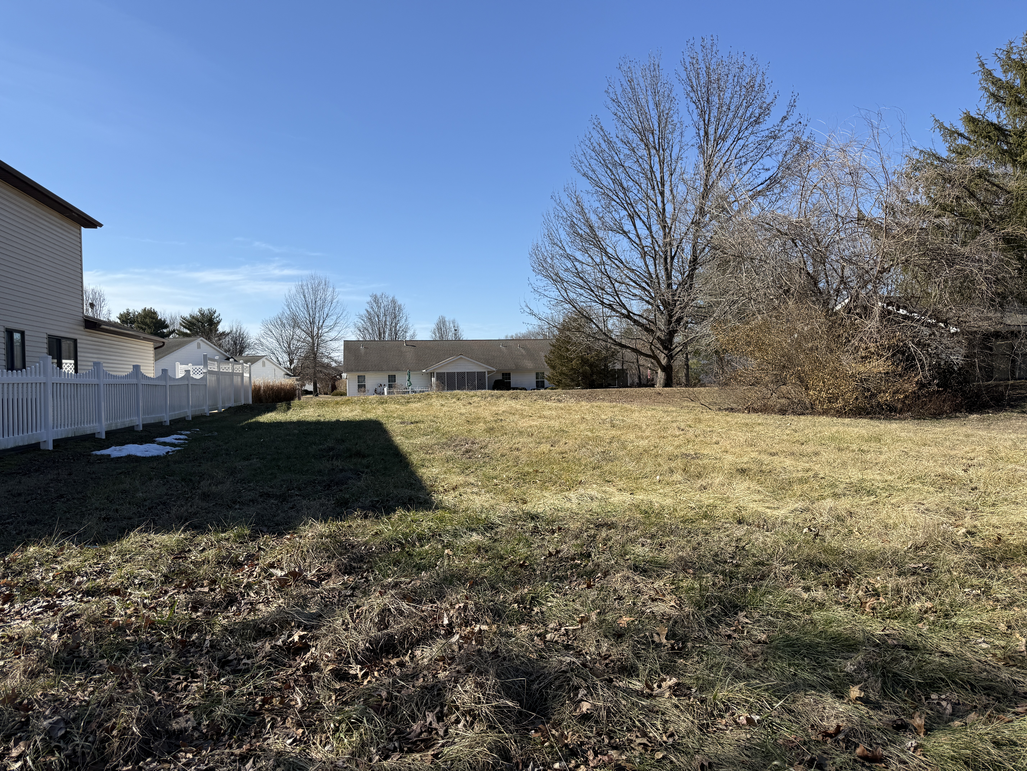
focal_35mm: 24
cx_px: 514
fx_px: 712
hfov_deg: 71.6
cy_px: 386
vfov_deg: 56.8
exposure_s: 1/4167
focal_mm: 6.76
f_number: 1.78
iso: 80
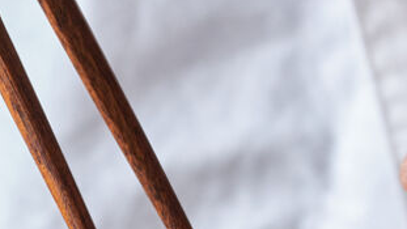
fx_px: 7814
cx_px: 114
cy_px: 387
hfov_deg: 3.0
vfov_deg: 1.7
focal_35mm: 724
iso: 800
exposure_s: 1/13
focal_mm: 105
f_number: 5.6
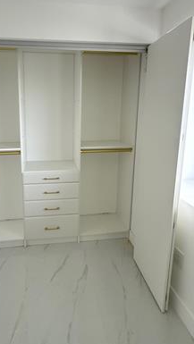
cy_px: 136
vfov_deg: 88.3
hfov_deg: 56.9
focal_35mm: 19
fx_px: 173
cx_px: 62
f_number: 2.2
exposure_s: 1/99
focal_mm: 2.22
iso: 250
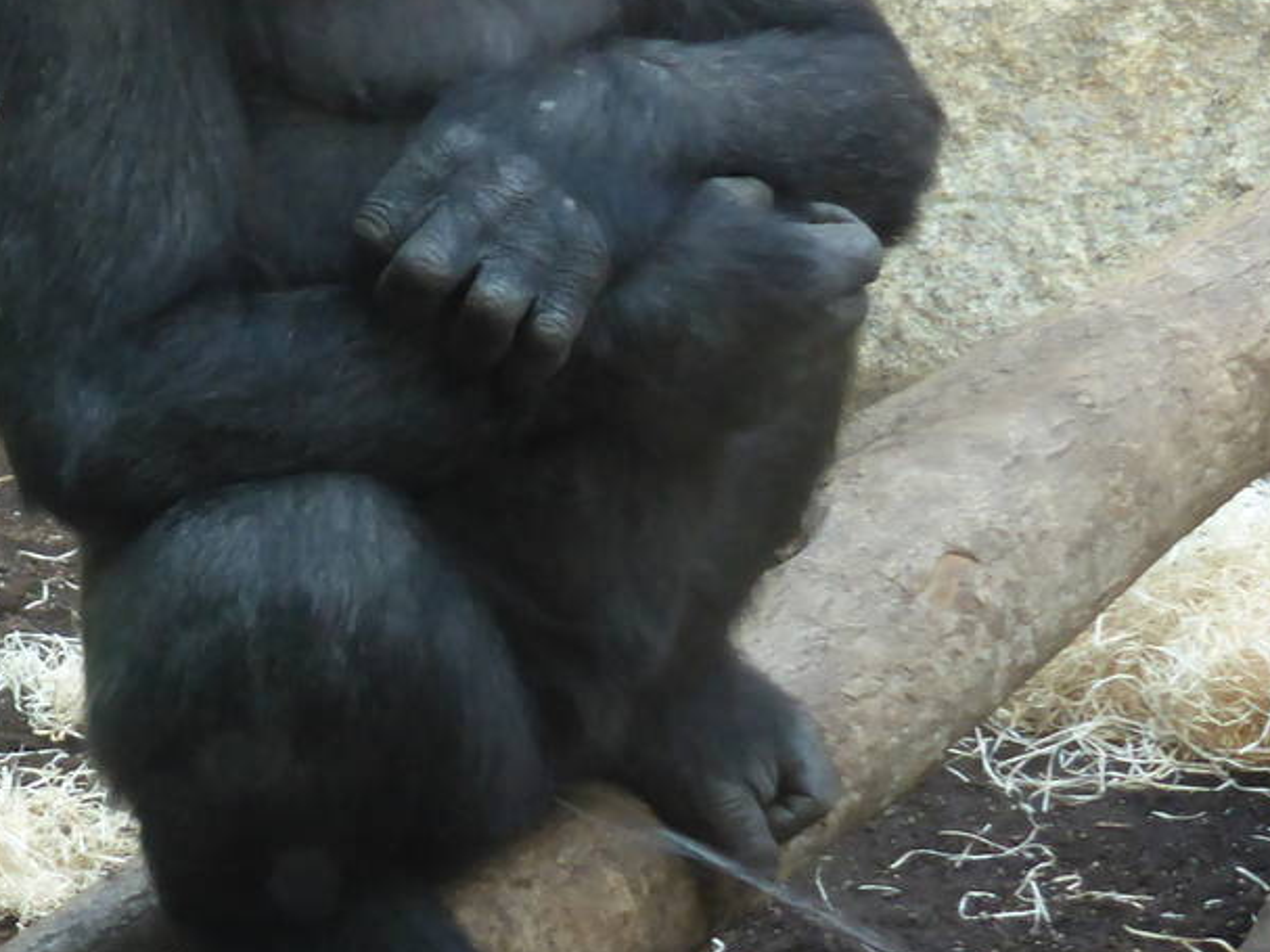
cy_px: 274
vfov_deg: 8.1
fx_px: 6676
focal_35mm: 182
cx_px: 356
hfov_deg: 10.8
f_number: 4.9
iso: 320
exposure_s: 1/60
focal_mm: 11.7
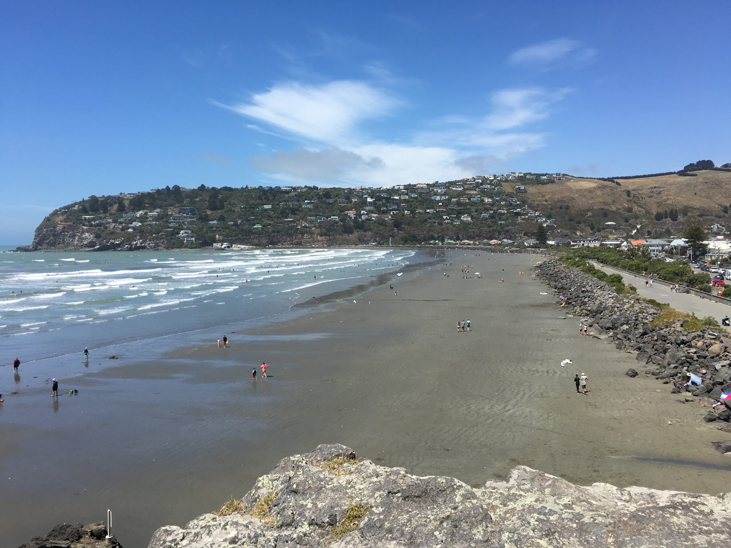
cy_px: 274
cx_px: 366
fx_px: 612
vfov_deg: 48.2
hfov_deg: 61.7
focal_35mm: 29
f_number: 2.2
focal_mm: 4.15
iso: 25
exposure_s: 1/1923
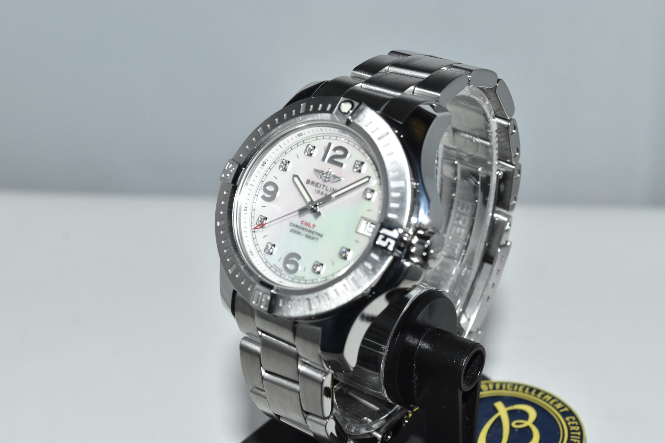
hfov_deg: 33.4
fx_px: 1108
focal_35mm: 60
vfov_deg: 22.6
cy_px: 222
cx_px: 332
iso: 1600
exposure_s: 1/60
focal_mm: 40
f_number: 11
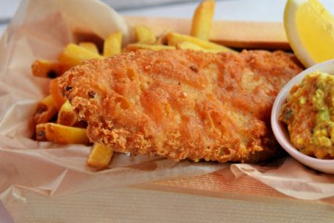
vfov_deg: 16.7
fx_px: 761
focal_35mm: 82
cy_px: 112
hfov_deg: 24.7
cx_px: 202
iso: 110
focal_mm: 36
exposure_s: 1/50
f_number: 5
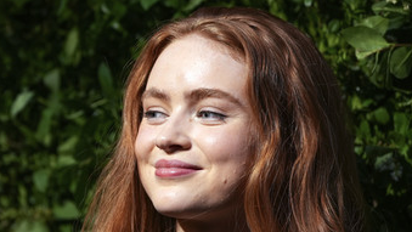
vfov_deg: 4.6
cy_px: 181
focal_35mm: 264
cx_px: 143
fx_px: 2885
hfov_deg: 8.2
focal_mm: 190
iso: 2500
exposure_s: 1/400
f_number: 5.6
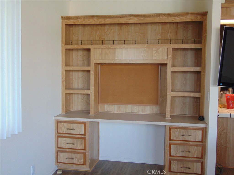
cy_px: 88
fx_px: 237
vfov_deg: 40.7
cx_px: 117
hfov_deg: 52.6
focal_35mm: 35
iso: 160
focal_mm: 6.3
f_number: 3.2
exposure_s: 1/30
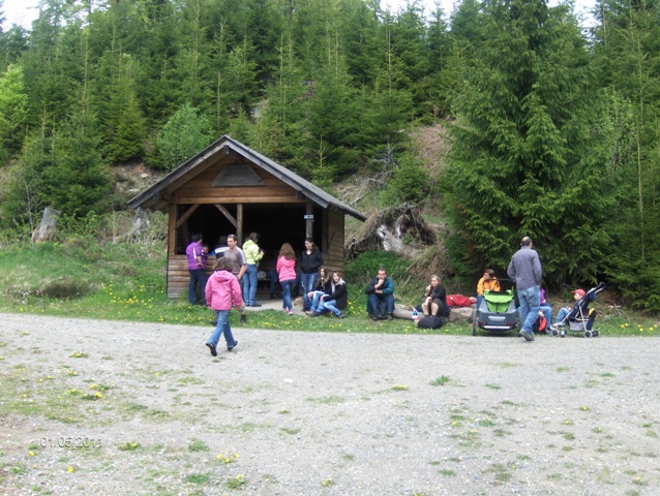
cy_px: 248
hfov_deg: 52.6
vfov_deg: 40.8
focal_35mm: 35
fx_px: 668
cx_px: 330
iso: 100
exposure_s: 1/224
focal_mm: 7.5
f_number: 2.8
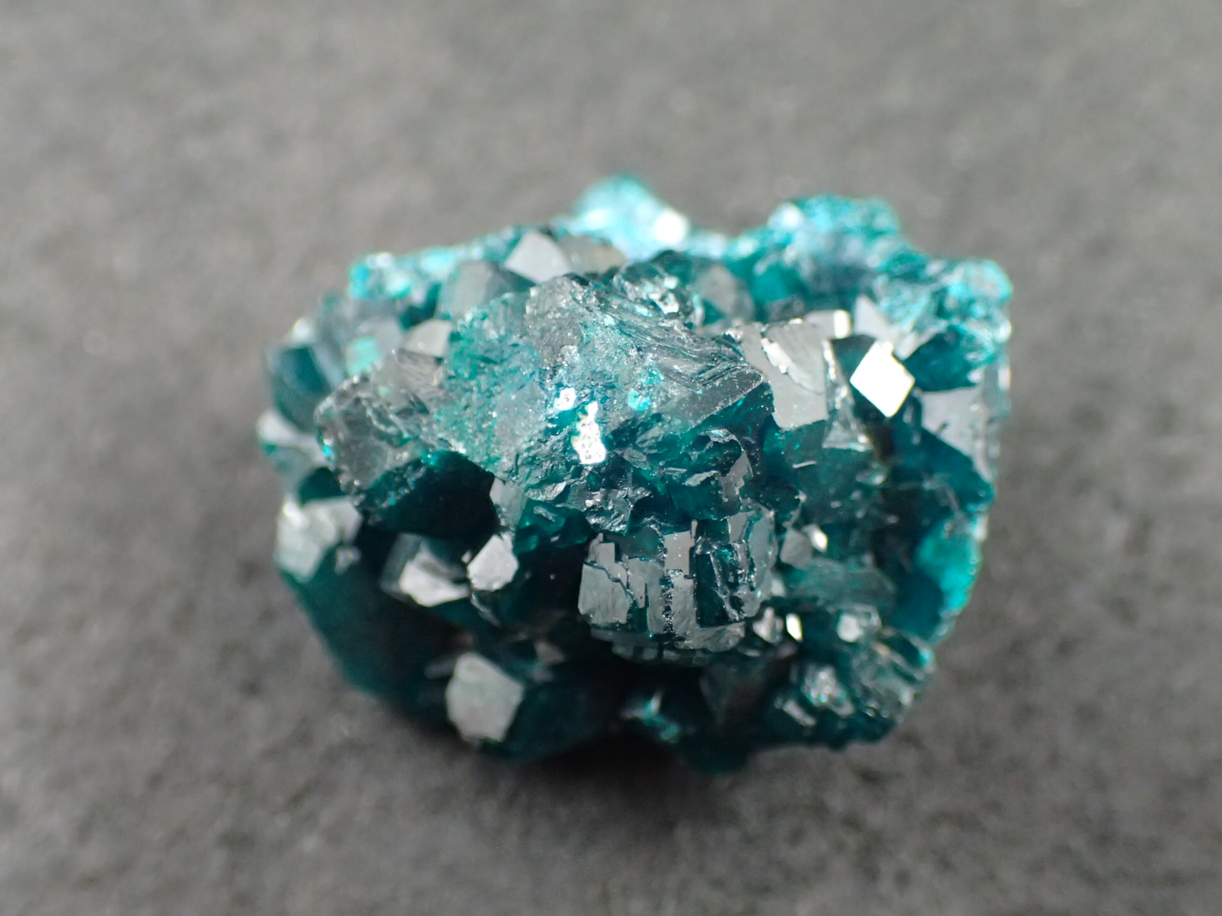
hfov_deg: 41.2
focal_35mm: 46
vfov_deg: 31.5
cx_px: 611
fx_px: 1624
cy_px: 458
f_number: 3.1
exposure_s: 1/160
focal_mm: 8.41
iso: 800
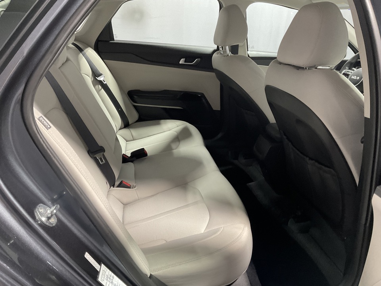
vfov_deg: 48.2
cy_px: 143
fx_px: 319
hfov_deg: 61.7
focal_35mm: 29
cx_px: 190
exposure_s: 1/60
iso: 160
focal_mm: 3
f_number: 1.8
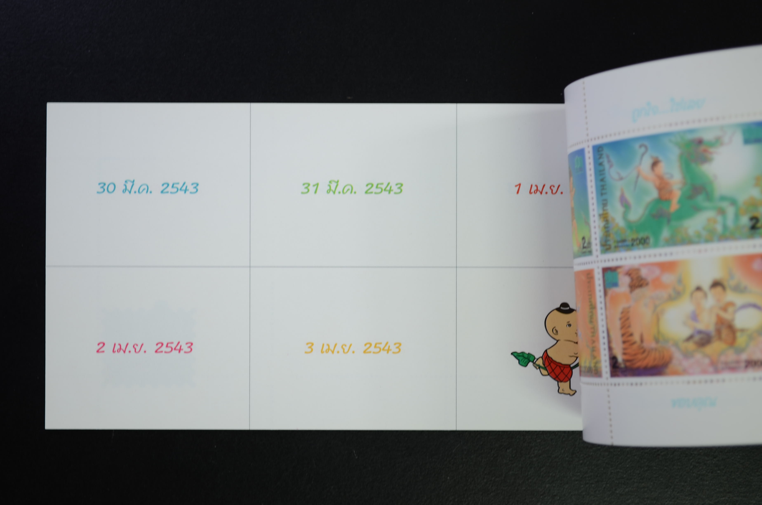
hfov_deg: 30.6
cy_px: 252
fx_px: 1394
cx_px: 381
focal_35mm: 66
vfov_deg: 20.5
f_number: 5.6
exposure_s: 1/4
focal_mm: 44
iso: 100
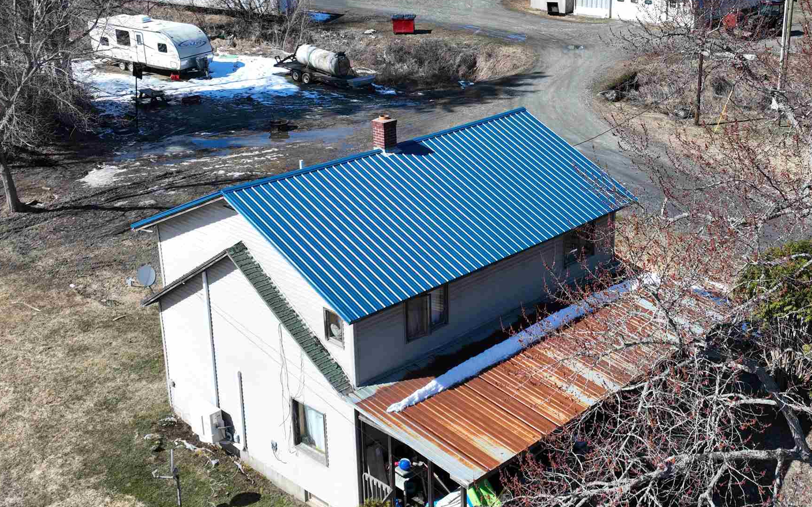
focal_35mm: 45
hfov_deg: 43.9
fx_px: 996
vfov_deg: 28.5
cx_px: 525
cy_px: 194
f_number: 2.8
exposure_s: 1/2000
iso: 130
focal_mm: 12.29
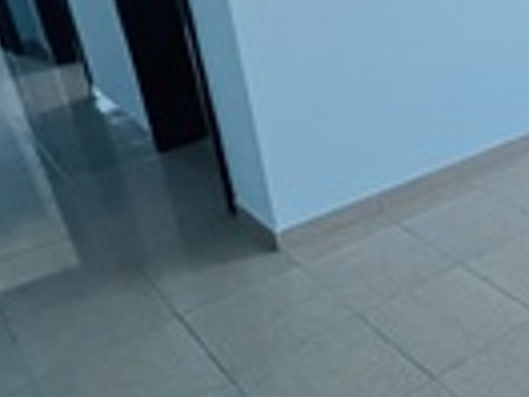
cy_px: 158
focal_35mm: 45
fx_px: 688
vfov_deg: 32.1
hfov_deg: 37.1
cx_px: 543
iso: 200
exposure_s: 1/99
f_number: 1.8
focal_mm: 1.57
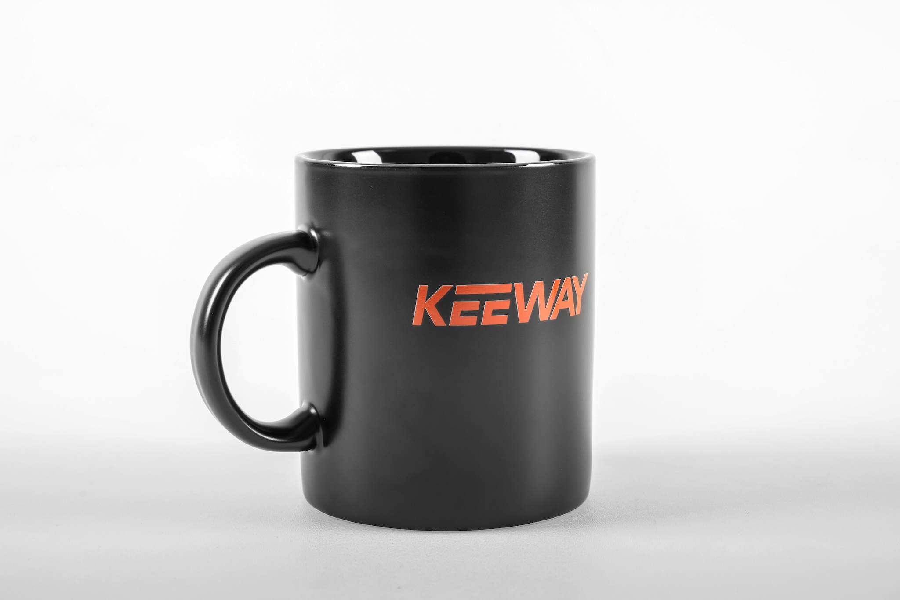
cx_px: 450
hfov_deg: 28.8
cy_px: 300
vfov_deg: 19.5
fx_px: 1750
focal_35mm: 70
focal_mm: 70
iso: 200
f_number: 11
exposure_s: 1/125
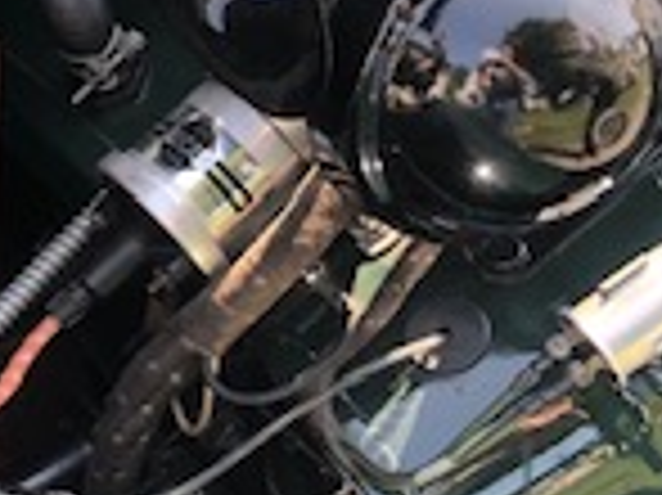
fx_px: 2331
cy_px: 198
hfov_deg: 15.1
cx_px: -302
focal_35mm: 122
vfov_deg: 12.1
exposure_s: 1/120
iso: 50
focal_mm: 4
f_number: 1.8
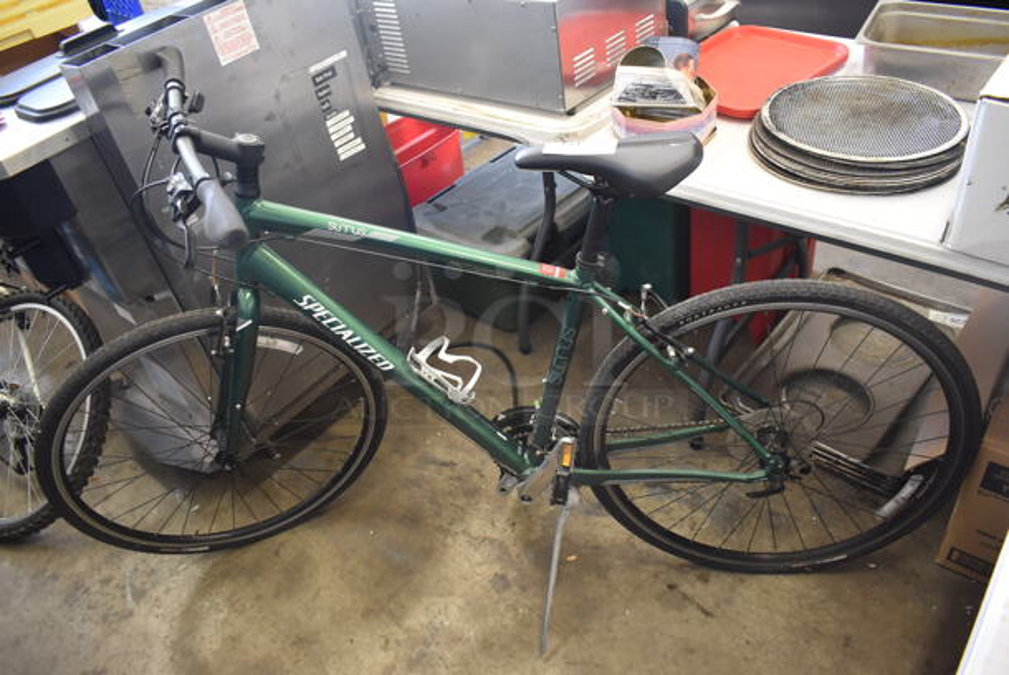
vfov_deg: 48.0
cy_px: 338
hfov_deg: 67.3
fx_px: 757
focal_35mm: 27
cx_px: 504
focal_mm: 18
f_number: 4
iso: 1000
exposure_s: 1/60
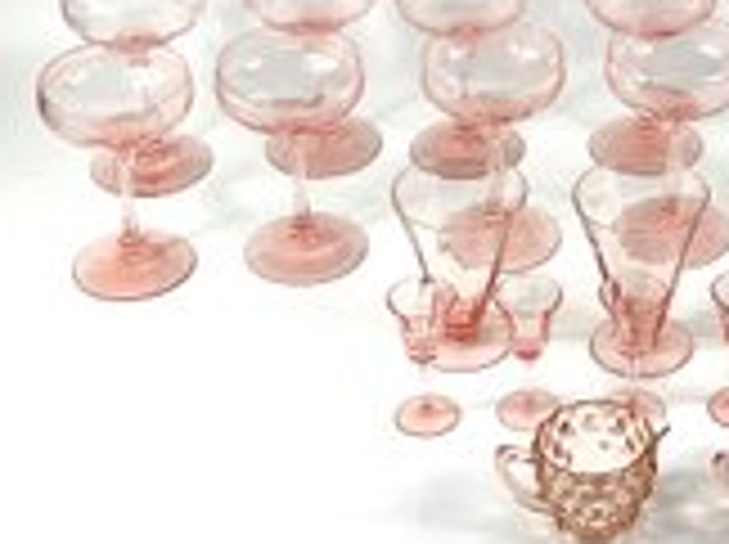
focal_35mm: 110
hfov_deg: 17.6
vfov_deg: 13.3
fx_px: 2313
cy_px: 29
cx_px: 673
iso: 20
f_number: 2
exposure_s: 1/239
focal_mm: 6
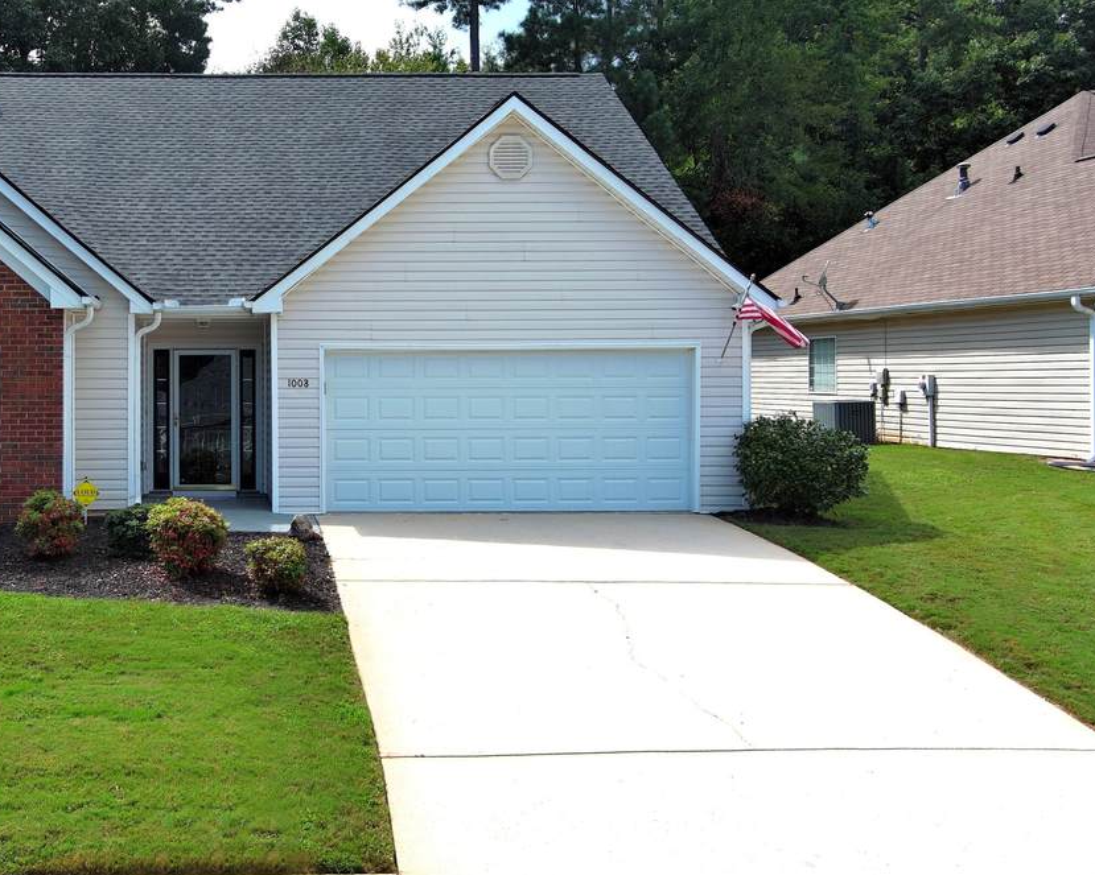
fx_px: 1361
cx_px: 256
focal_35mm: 42
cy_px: 370
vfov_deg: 35.6
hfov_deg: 42.3
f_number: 2.8
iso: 100
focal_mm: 10.57
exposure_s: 1/59.7
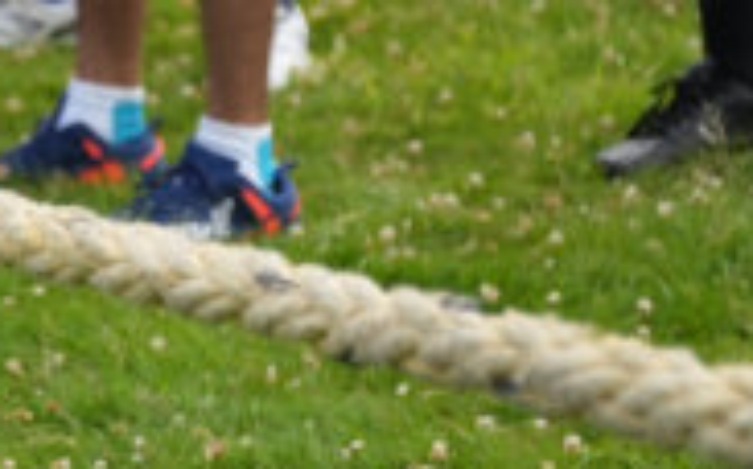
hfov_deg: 7.9
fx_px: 4947
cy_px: -47
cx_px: -1251
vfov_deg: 5.4
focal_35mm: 241
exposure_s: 1/800
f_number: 2.8
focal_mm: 42.4
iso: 250
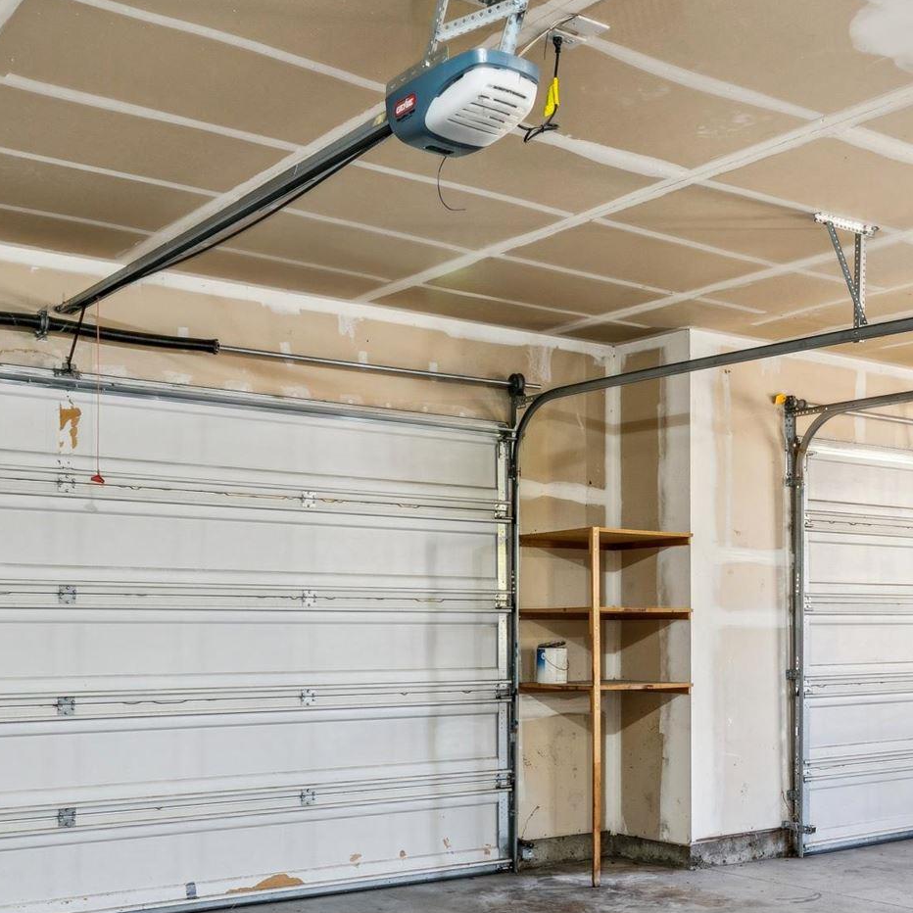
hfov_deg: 38.2
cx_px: 459
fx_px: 1320
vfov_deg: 37.6
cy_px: 624
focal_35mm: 44
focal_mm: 15.8
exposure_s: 1/2
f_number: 13
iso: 400
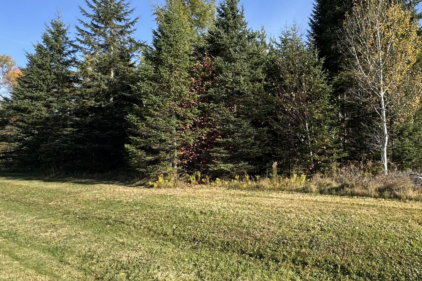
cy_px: 147
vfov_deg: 51.3
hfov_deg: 67.7
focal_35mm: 25
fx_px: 293
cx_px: 308
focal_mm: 2.22
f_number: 2.2
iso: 40
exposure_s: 1/582
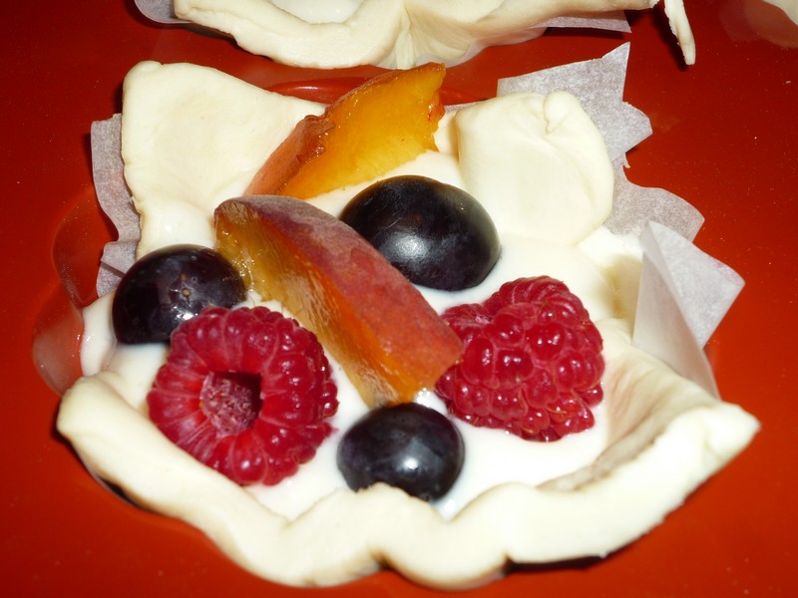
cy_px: 299
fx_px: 1153
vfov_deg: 29.1
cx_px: 399
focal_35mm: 50
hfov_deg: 38.2
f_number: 4.9
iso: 100
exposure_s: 1/40
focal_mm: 8.8
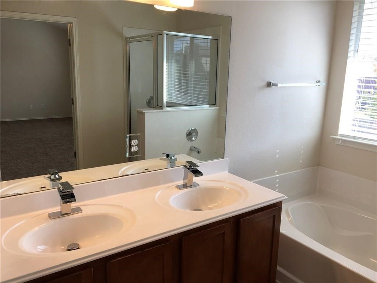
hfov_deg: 61.7
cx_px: 188
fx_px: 316
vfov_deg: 48.2
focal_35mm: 29
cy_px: 142
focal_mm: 4.15
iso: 32
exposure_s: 1/120
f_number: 2.2
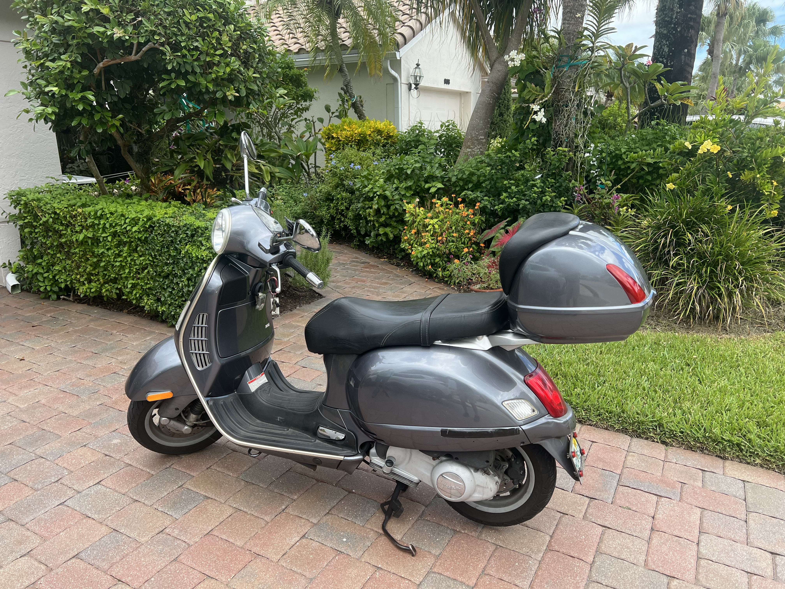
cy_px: 294
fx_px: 590
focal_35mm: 26
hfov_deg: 67.3
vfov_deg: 53.1
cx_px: 392
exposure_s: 1/1112
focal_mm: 5.7
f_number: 1.5
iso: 50
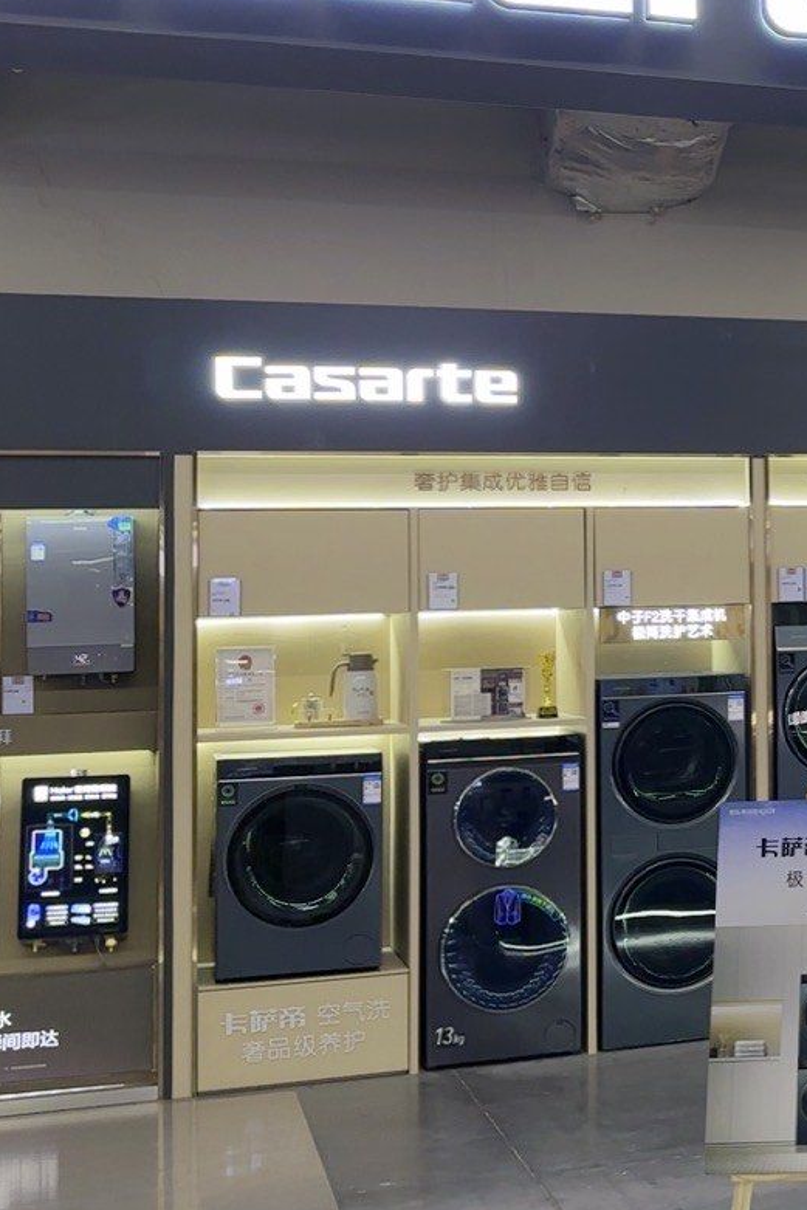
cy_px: 490
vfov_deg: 42.5
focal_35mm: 46
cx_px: 739
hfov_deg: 28.1
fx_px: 1546
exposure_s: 1/100
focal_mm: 6.86
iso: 200
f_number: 1.78
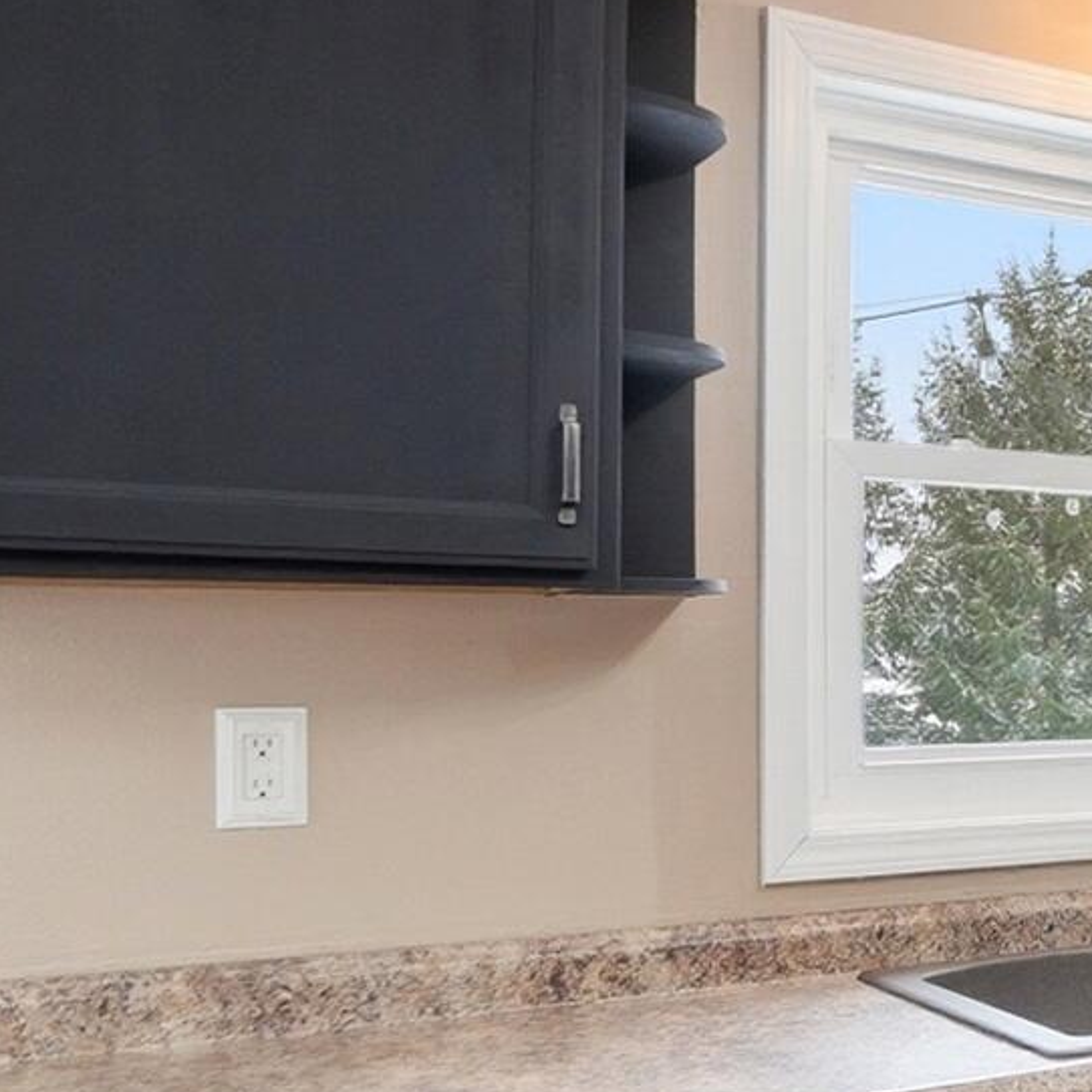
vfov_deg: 35.9
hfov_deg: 27.6
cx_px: 1543
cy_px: 651
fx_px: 1677
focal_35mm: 47
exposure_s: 1/250
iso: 100
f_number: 4
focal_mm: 10
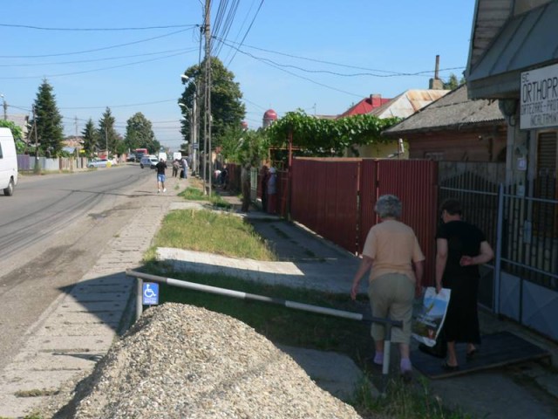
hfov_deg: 42.1
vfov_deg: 32.2
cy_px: 210
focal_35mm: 45
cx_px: 279
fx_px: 725
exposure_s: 1/640
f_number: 3.7
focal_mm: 7.4
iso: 80
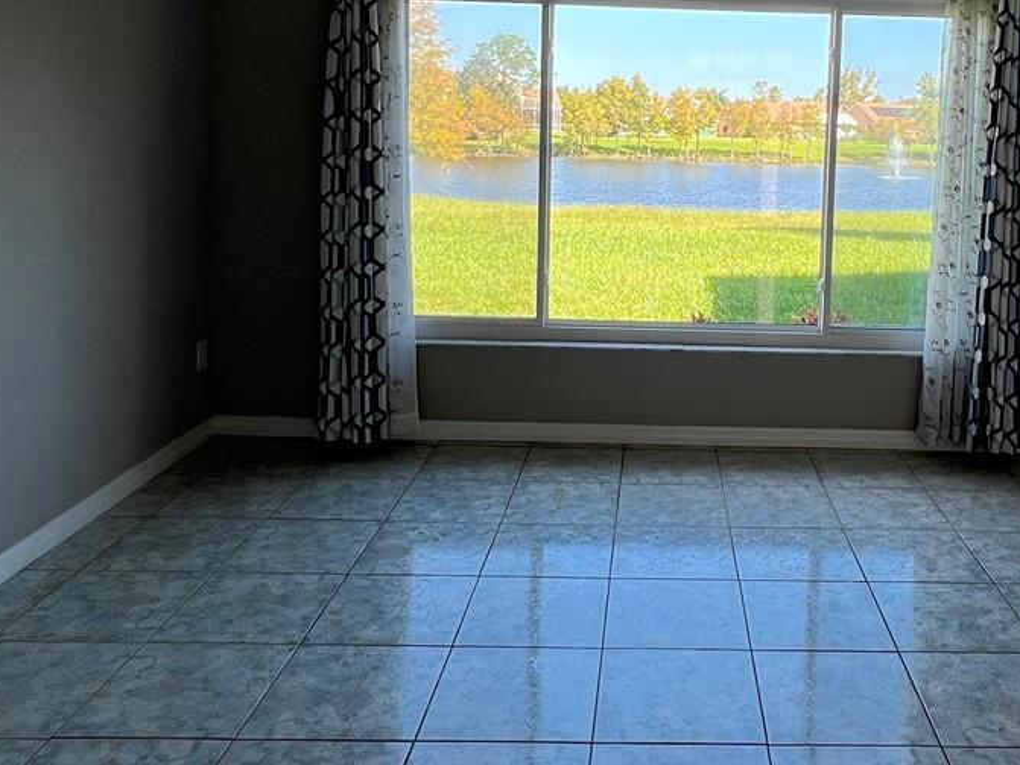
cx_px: 695
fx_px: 913
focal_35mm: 31
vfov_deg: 44.2
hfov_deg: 56.9
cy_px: 205
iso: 32
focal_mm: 1.57
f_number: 1.8
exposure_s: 1/145
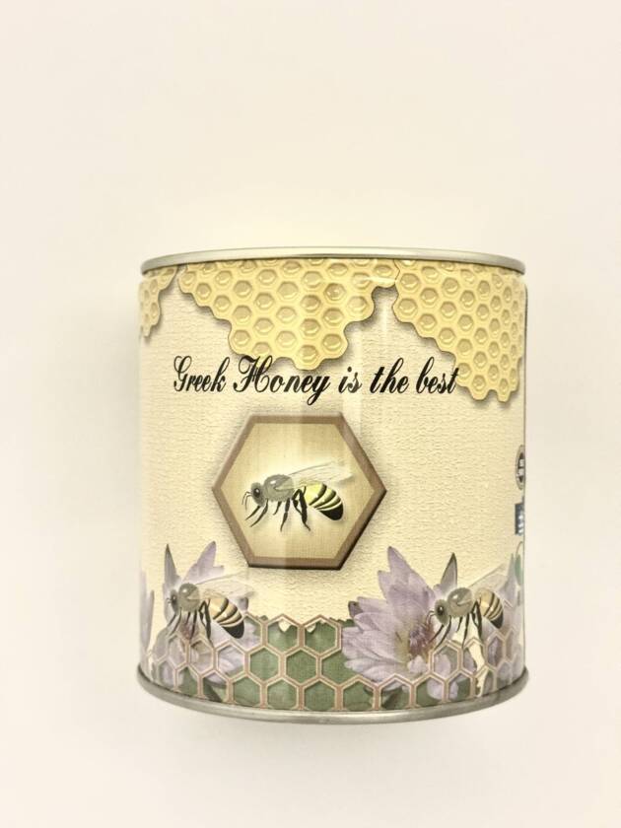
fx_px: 1148
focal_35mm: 48
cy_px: 414
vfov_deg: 39.7
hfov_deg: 30.3
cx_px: 310
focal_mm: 6.76
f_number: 1.78
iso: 320
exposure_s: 1/33
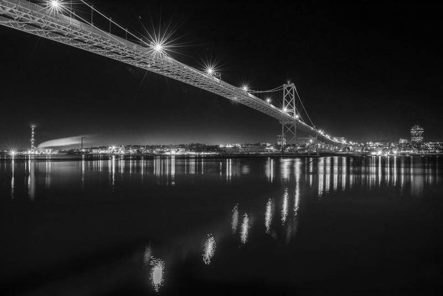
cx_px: 222
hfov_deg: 73.7
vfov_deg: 53.2
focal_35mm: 24
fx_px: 295
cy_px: 148
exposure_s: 38
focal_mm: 24
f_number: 16
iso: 200
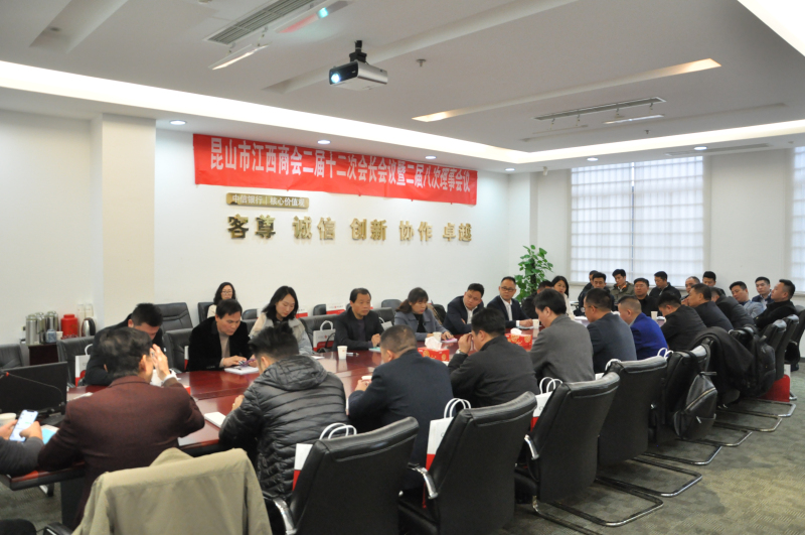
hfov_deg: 67.5
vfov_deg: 47.8
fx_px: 603
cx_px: 402
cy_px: 268
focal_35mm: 27
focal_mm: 18
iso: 1600
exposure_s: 1/60
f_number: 4.5
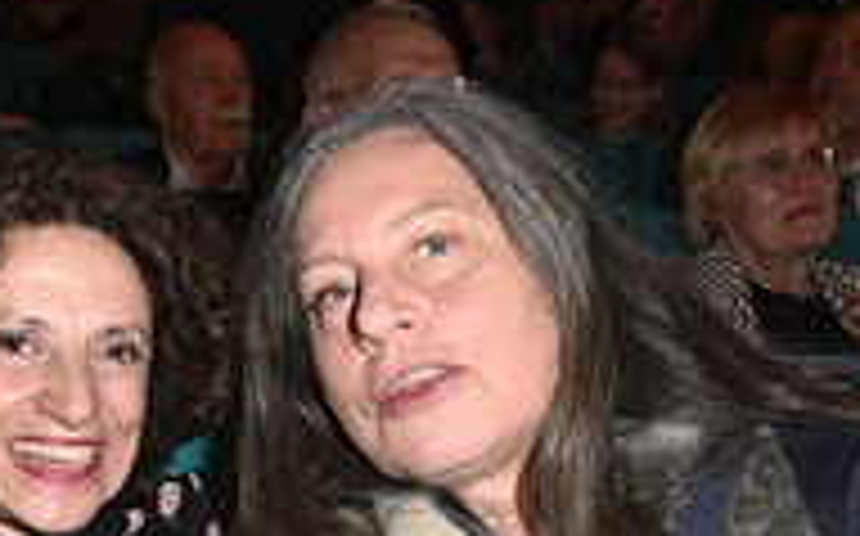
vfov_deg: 16.3
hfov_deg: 26.2
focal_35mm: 77
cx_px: 128
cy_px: 608
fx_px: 1803
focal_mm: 32
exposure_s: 1/160
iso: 2500
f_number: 5.6
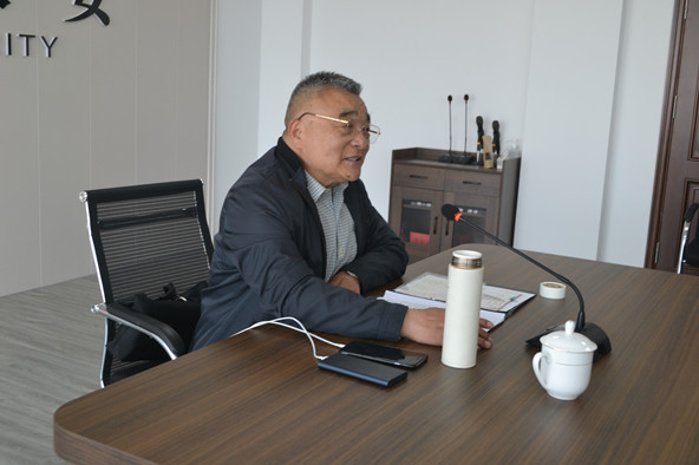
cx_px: 350
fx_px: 815
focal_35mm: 42
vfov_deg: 31.9
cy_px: 232
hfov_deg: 46.4
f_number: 5.6
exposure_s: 1/30
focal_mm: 28
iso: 400
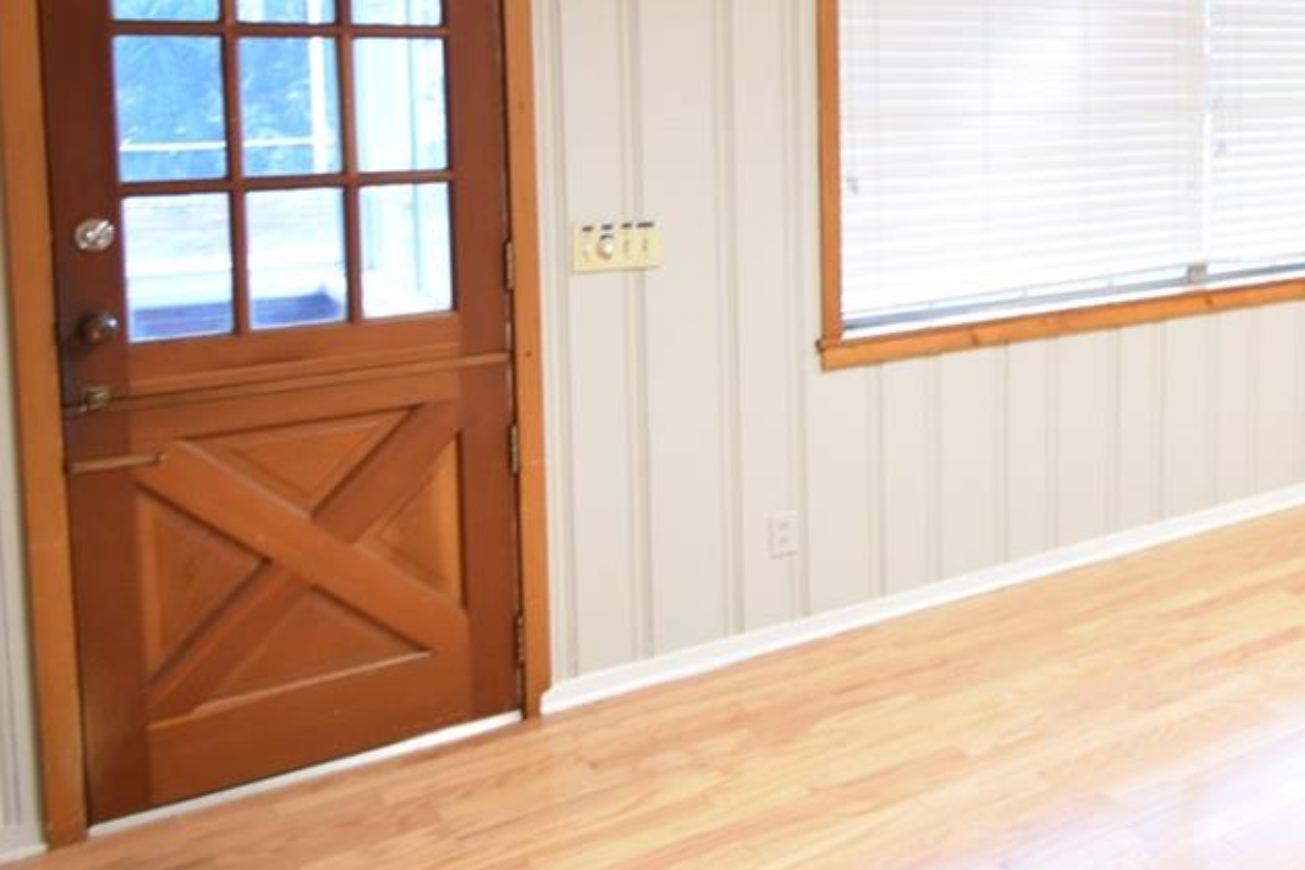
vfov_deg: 33.9
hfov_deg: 45.3
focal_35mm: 38
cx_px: 1210
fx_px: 1377
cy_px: 157
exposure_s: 1/15
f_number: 3.5
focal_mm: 10
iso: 800
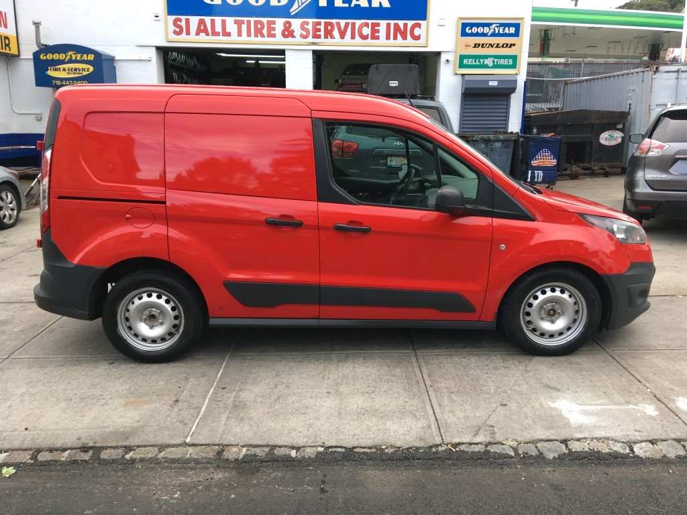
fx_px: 576
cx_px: 344
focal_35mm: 29
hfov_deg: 61.7
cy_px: 258
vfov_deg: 48.2
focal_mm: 4.15
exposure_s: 1/120
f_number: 2.2
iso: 32
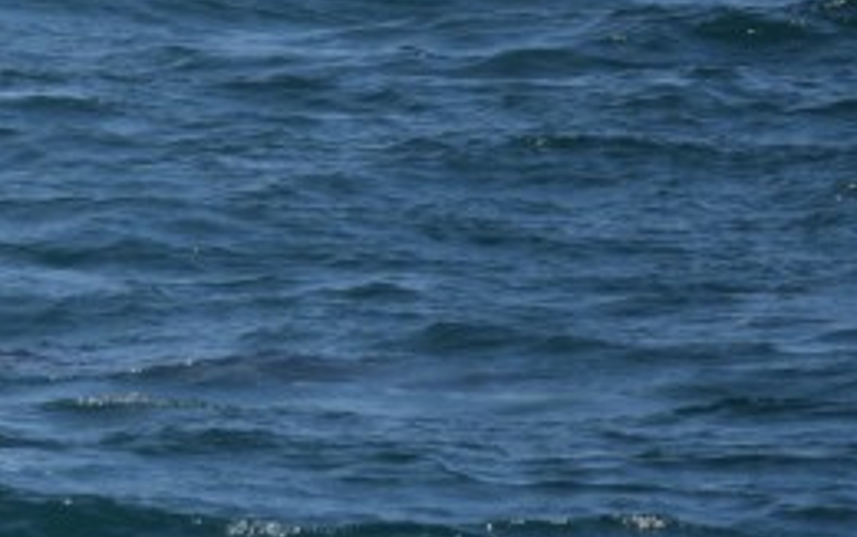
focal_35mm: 1110
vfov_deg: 1.2
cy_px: 260
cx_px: -811
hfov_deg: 1.9
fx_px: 25950
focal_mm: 175
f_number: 5.6
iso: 200
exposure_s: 1/1600
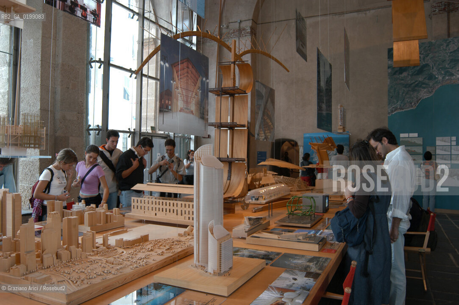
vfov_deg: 47.8
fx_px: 344
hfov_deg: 67.4
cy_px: 152
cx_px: 230
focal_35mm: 27
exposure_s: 1/30
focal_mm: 18
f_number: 6.3
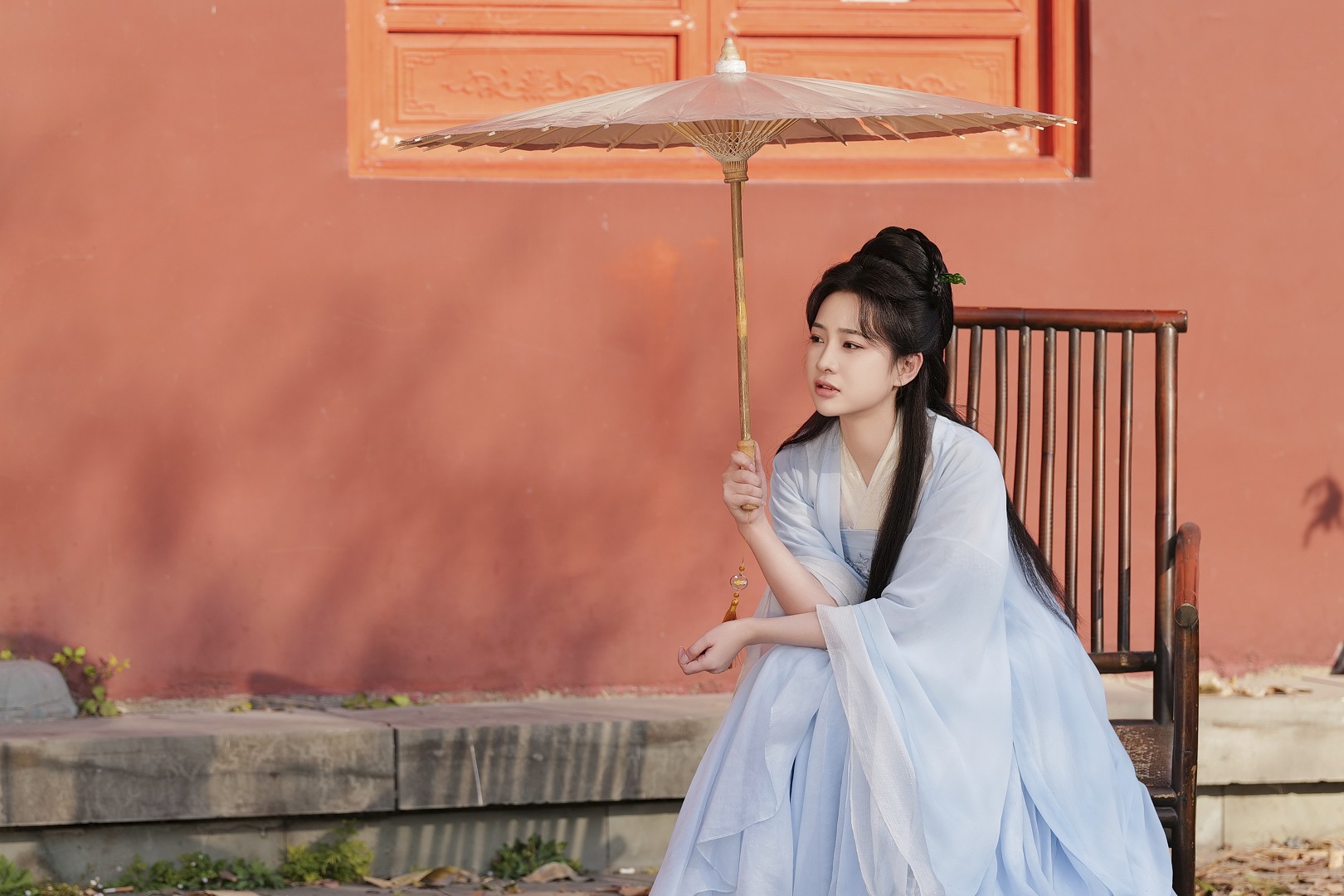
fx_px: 5936
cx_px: 672
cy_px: 448
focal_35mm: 159
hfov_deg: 12.9
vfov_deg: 8.6
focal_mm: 105
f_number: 2.8
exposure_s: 1/800
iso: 100
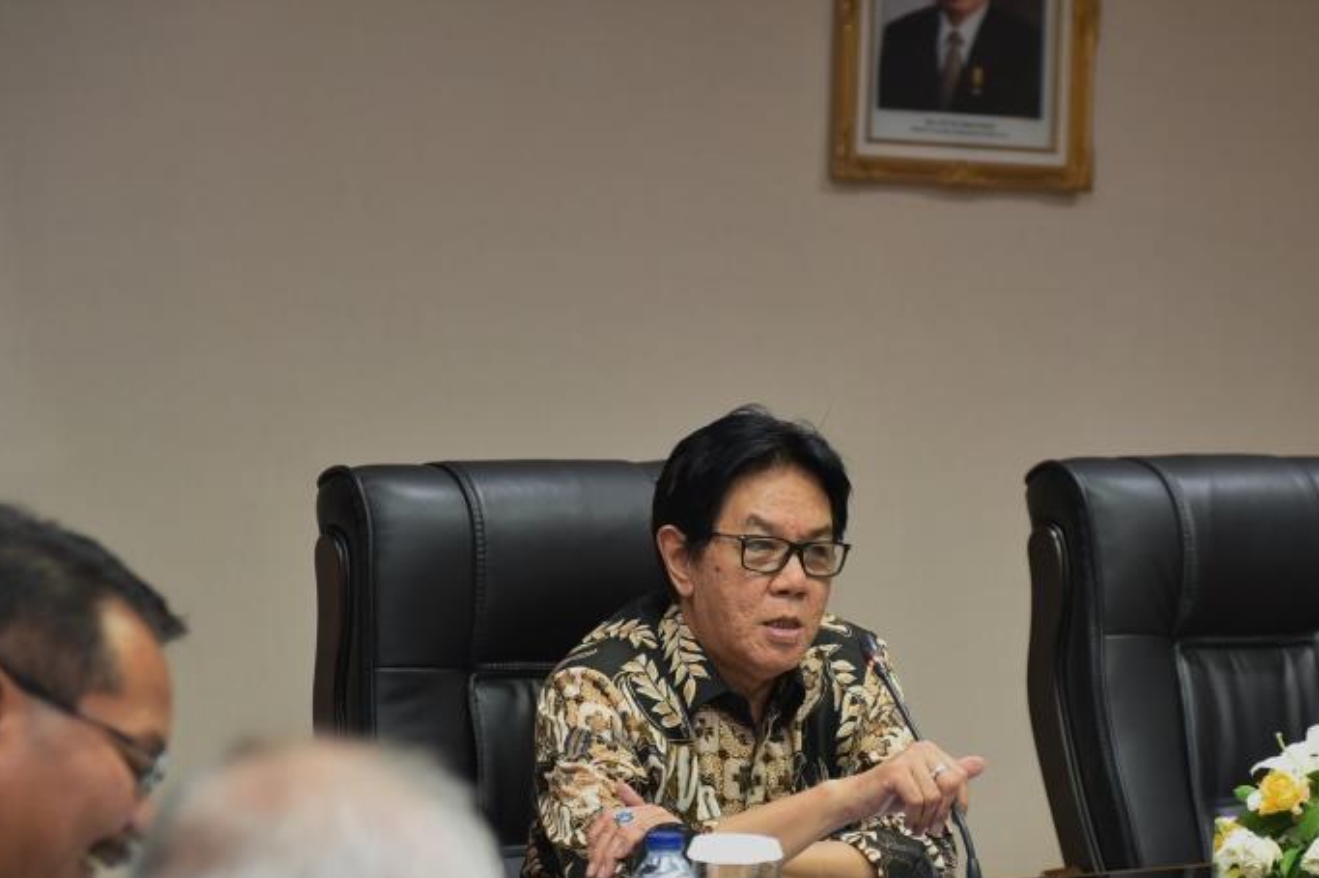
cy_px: 653
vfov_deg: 13.0
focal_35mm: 105
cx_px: 875
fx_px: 3846
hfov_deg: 19.4
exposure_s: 1/100
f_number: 3.2
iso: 1600
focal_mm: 70
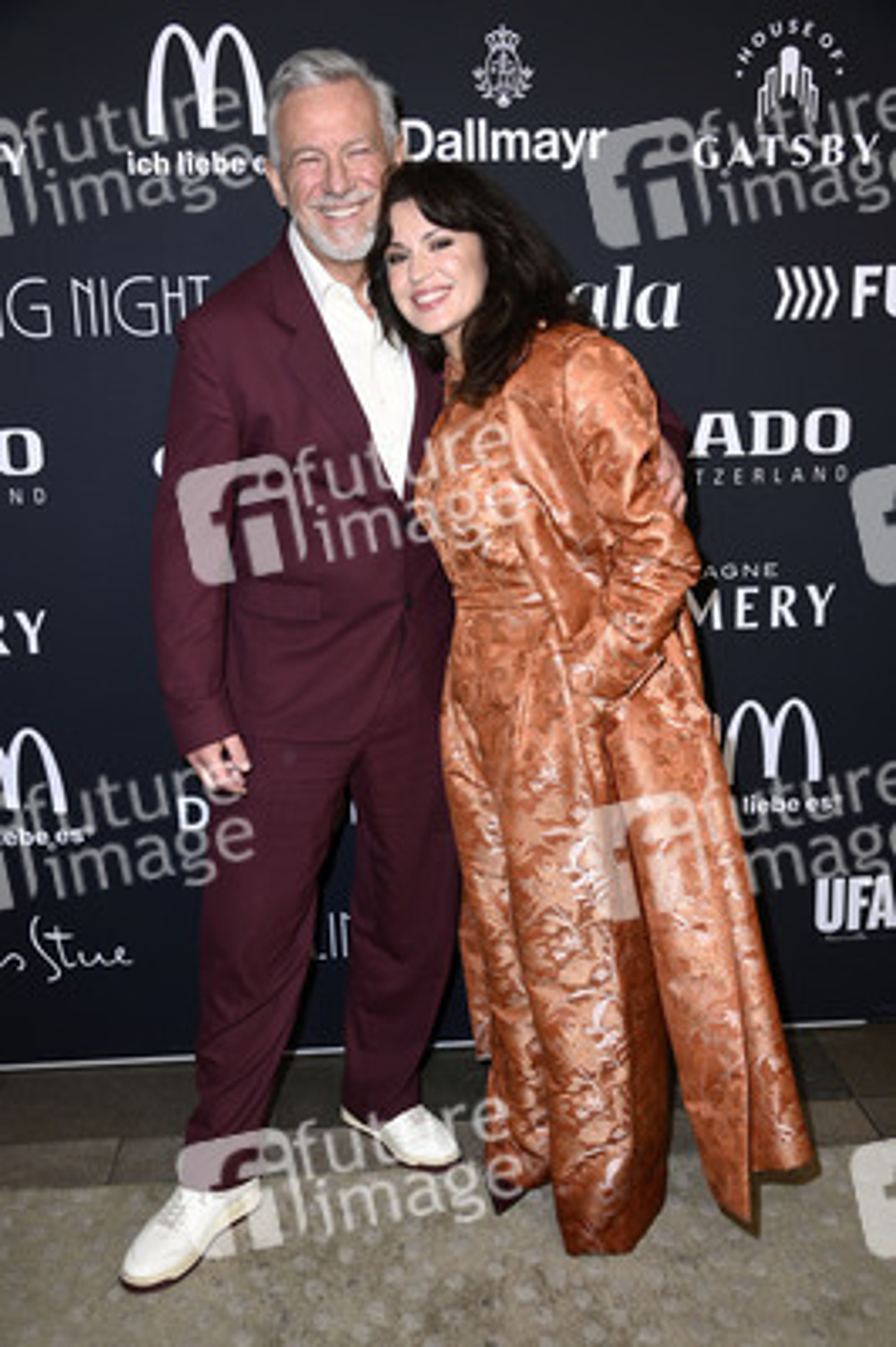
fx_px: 1309
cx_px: 448
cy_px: 674
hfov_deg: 37.8
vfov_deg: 54.5
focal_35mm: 35
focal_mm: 35
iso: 500
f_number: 5.6
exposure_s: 1/250
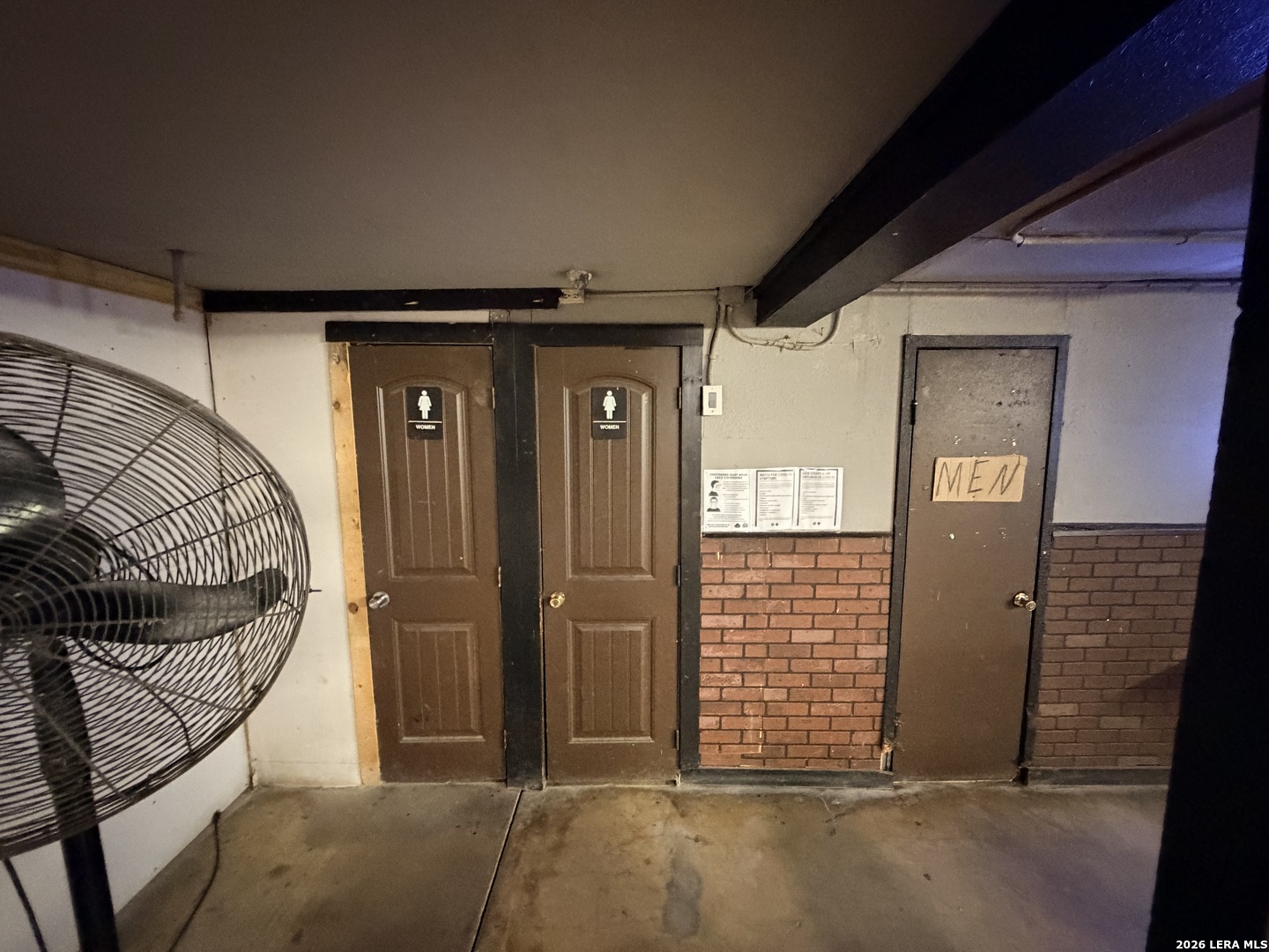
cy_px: 476
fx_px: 513
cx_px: 634
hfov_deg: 102.1
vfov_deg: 85.7
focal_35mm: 14
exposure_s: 1/29
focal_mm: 2.22
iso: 1250
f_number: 2.2
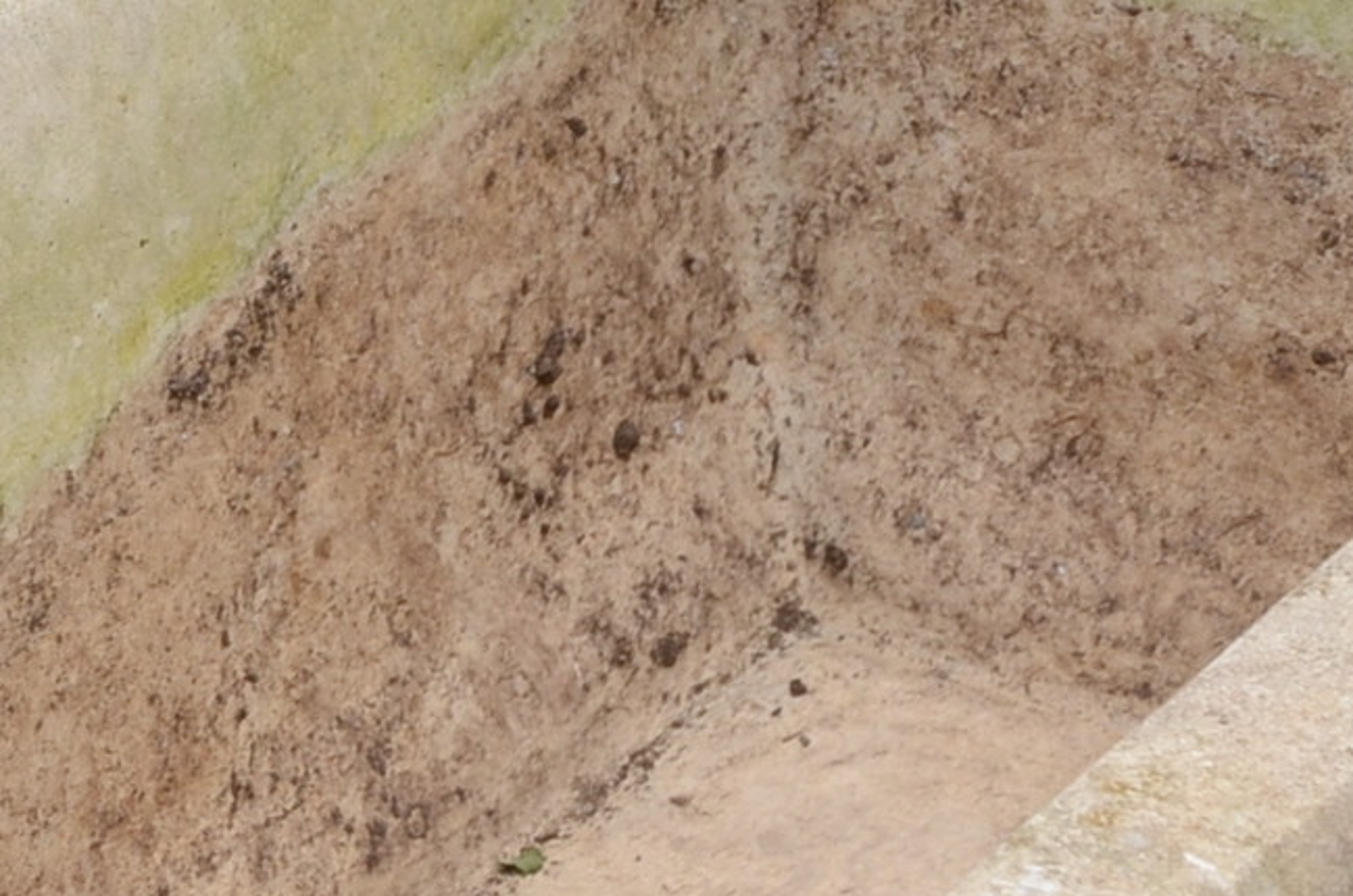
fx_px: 13241
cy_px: 1150
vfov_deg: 3.9
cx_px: -934
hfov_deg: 5.8
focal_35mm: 353
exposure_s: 1/125
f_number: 6.3
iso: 400
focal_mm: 62
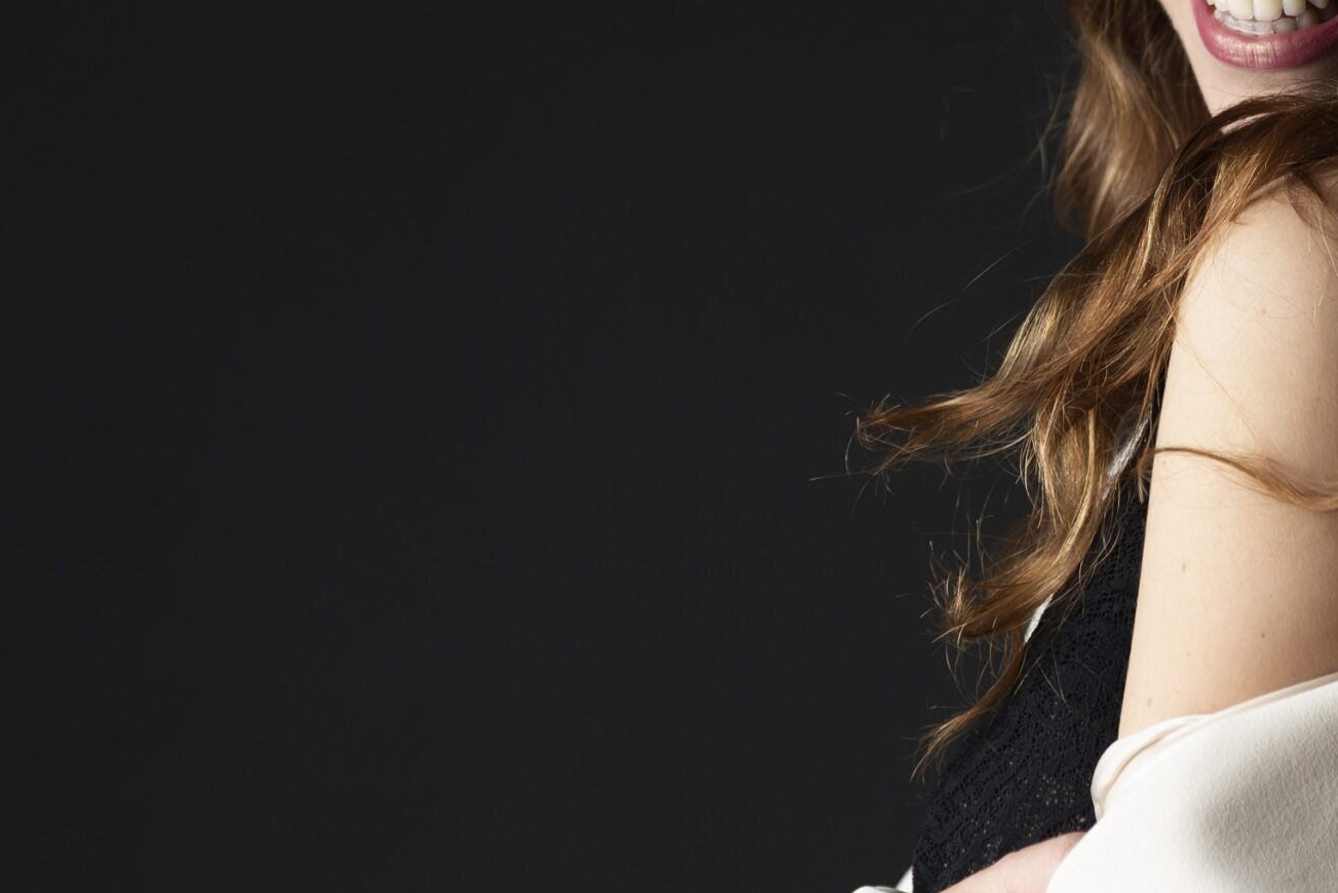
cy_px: 270
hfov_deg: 9.3
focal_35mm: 220
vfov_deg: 6.2
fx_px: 8177
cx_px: 1262
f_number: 4
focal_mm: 112
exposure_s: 1/100
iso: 160
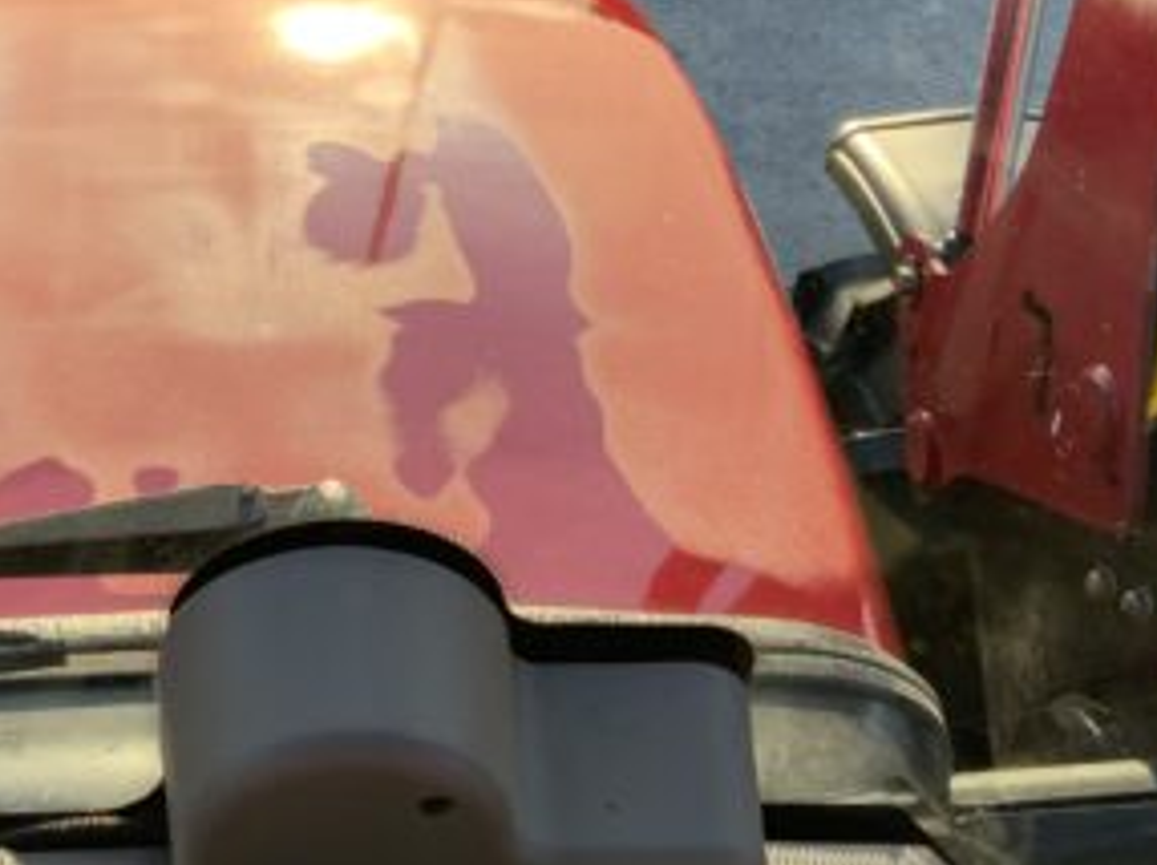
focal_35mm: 65
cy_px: 162
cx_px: 307
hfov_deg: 29.4
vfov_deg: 22.2
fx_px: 2171
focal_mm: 3
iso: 16
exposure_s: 1/200
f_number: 1.8
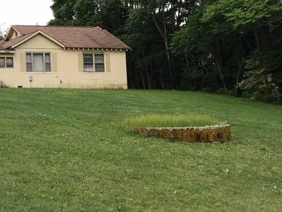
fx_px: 497
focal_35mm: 61
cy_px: 60
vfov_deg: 23.9
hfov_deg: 29.8
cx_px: 7
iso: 20
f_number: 1.8
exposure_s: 1/879
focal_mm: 3.99
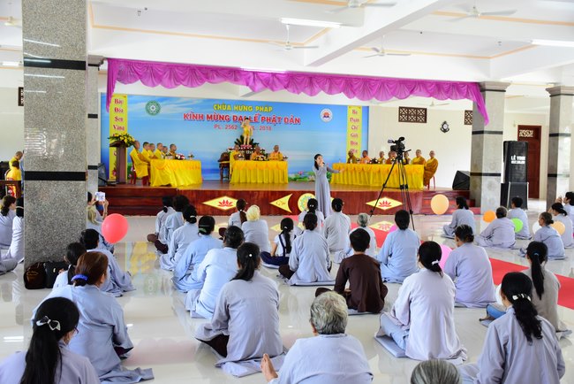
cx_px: 287
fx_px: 622
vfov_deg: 34.2
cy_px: 192
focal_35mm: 39
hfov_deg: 49.5
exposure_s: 1/60
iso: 800
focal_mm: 26
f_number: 3.8
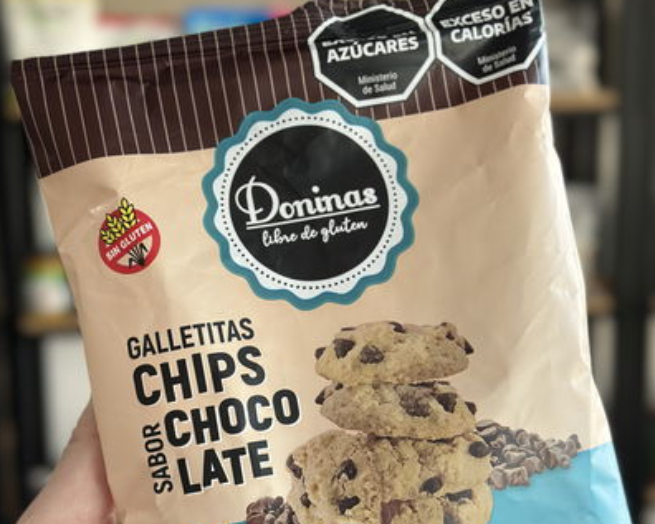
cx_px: 326
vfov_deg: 24.2
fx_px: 1222
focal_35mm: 63
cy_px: 313
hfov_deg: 30.0
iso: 125
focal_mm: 6.86
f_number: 1.78
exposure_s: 1/84
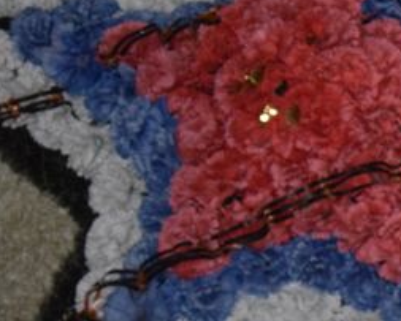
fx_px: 4396
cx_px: 831
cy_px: 187
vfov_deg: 4.2
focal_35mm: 370
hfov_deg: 5.1
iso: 2000
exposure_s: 1/60
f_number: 5.6
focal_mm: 52
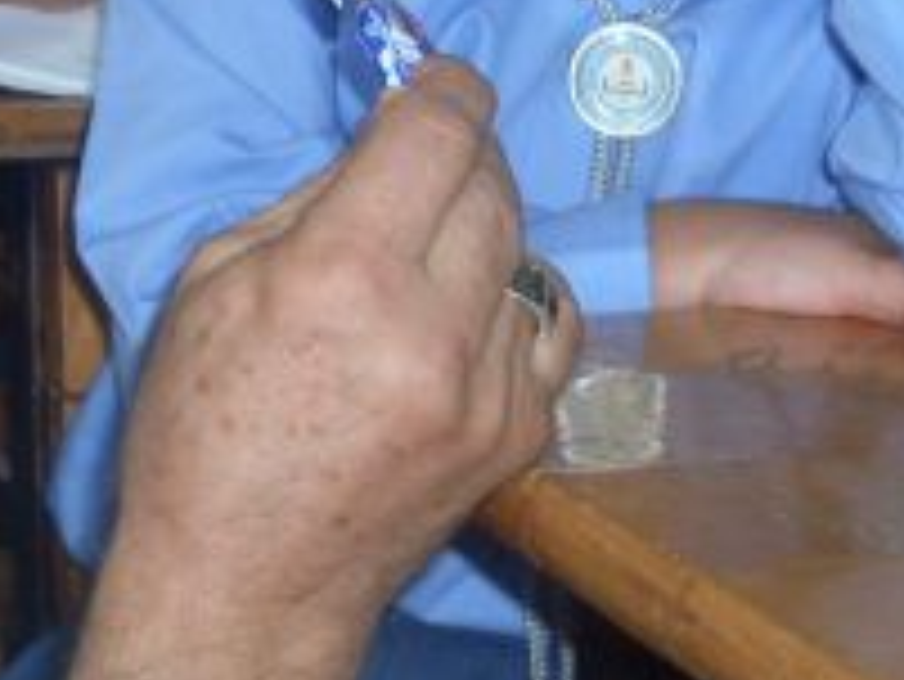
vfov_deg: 12.0
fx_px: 3162
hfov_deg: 16.2
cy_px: -95
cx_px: 283
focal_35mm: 121
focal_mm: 6.3
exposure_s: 1/45
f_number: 2.8
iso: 100
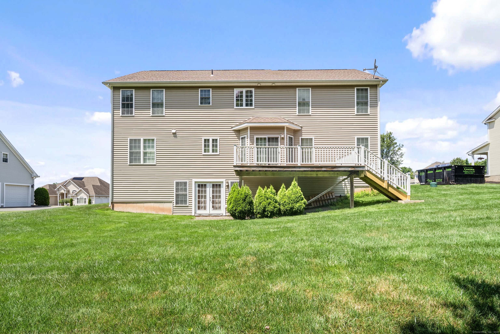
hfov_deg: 93.2
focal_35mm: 17
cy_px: 167
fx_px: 236
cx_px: 250
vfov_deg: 70.5
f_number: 7.1
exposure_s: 1/400
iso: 320
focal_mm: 17
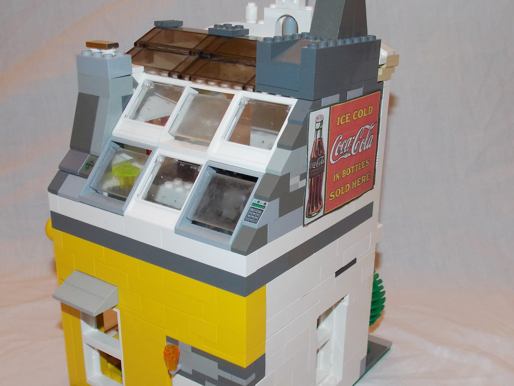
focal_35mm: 42
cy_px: 208
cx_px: 290
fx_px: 624
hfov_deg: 44.7
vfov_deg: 34.3
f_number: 3.2
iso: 200
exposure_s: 1/30
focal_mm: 4.8
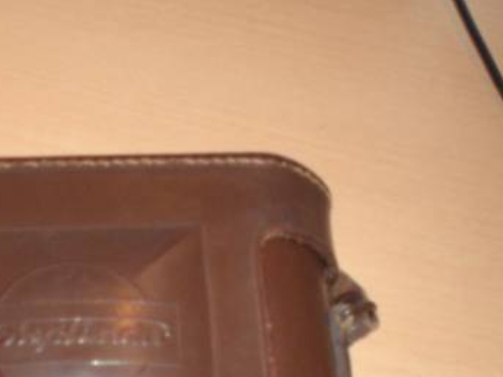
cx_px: 40
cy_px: 315
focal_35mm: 78
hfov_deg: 24.2
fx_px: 1134
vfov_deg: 18.7
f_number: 3.1
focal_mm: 6.3
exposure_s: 1/60
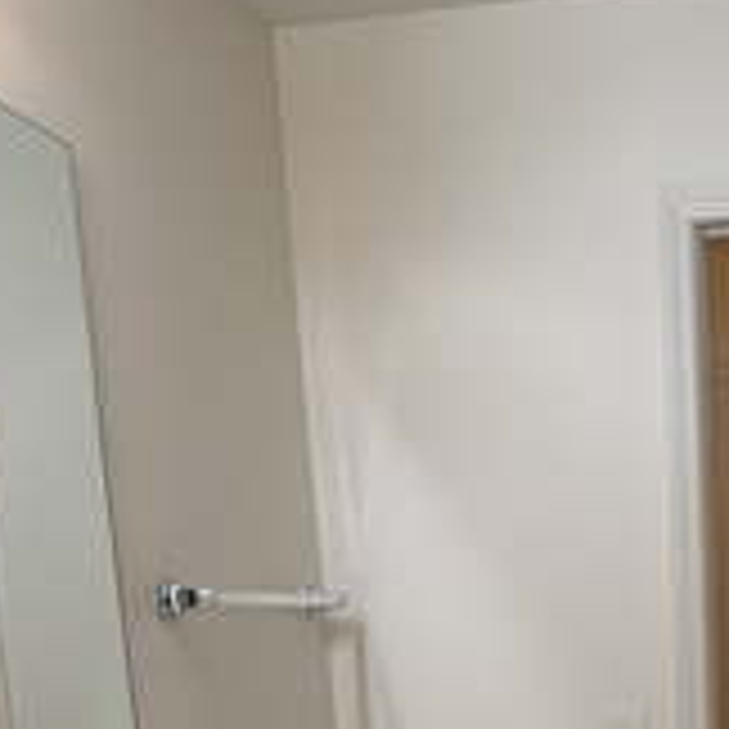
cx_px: 603
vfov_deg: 24.4
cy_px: 909
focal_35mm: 63
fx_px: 1501
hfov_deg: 26.7
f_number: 1.78
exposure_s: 1/120
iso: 80
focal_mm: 6.76
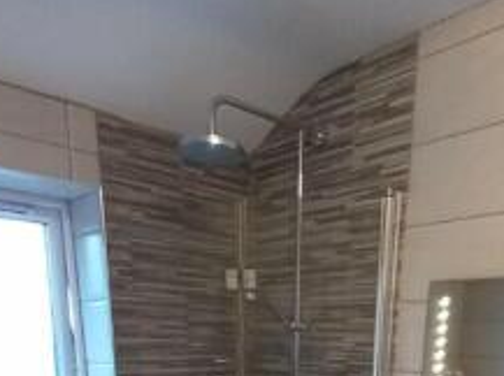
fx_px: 509
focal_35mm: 35
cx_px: 308
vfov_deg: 31.4
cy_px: 489
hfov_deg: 52.3
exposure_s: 1/25
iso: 250
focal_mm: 1.13
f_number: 2.2
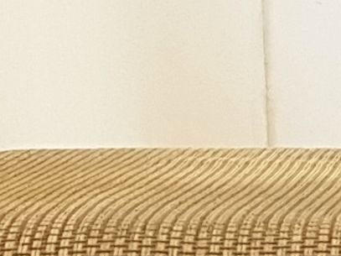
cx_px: 690
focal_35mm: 184
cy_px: 248
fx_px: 1812
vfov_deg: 8.0
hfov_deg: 9.9
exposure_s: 1/50
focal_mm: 4.2
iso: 100
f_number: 1.7
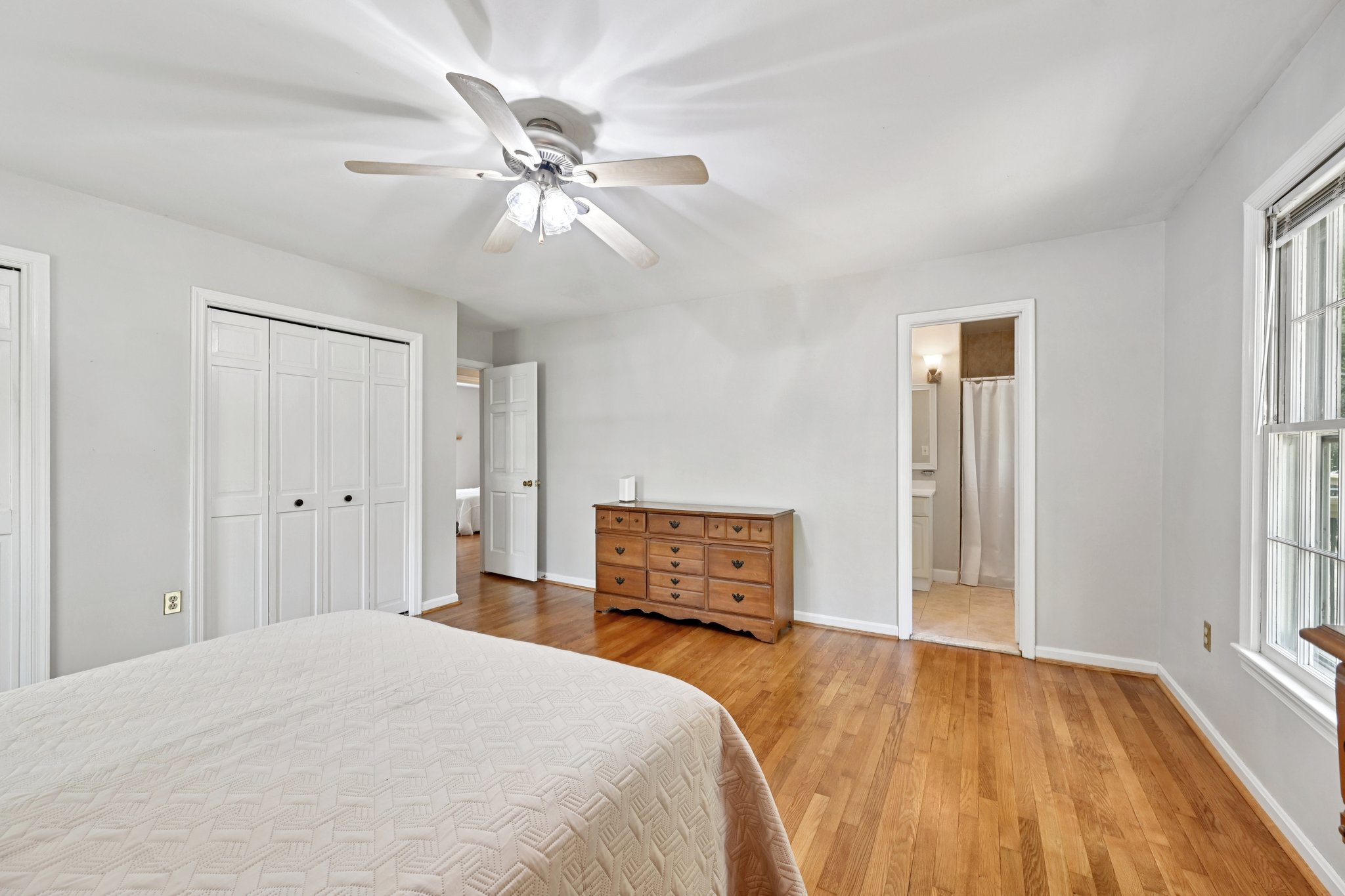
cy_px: 448
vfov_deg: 81.2
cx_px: 672
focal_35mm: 14
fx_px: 523
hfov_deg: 104.3
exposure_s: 1/13
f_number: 8
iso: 400
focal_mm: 14
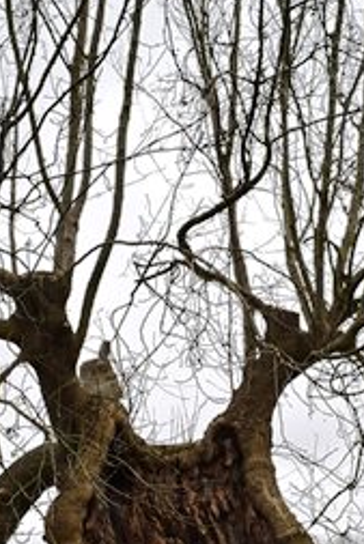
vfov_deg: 30.8
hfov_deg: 21.3
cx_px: 166
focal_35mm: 64
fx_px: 969
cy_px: 411
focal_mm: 18
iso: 320
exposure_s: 1/250
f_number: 8
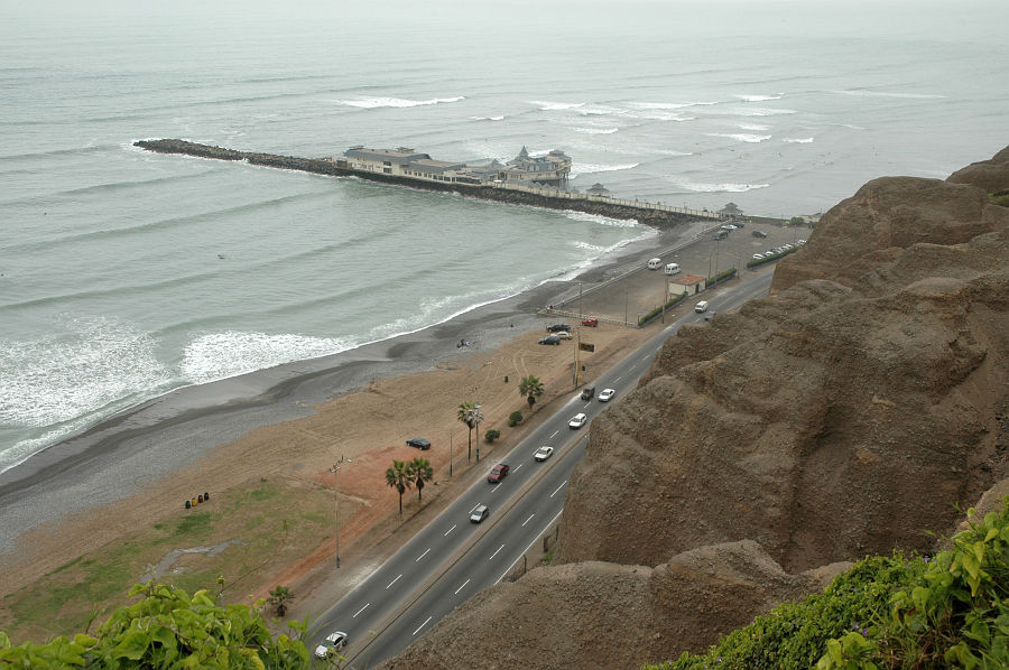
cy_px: 335
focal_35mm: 40
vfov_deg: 32.9
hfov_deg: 48.0
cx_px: 504
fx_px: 1134
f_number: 9
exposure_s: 1/320
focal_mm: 27
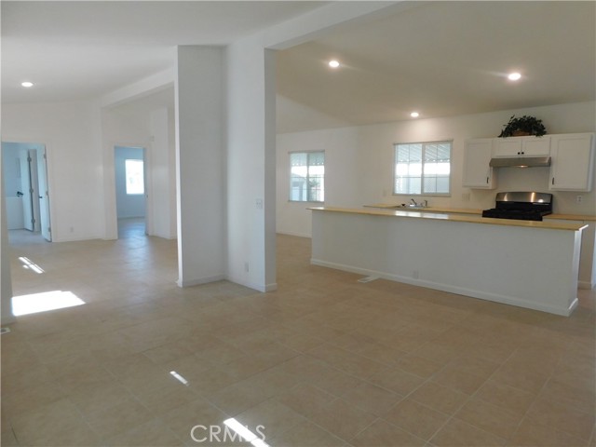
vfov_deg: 58.9
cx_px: 298
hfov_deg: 73.9
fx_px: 396
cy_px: 224
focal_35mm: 23
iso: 125
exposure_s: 1/40
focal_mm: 4
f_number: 3
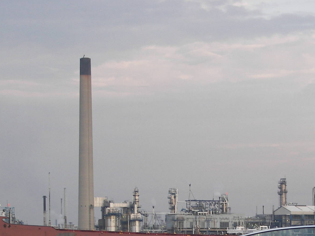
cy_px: 233
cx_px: 193
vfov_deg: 7.0
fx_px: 1920
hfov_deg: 9.4
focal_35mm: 211
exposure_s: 1/125
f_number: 3.2
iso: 50
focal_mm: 17.3
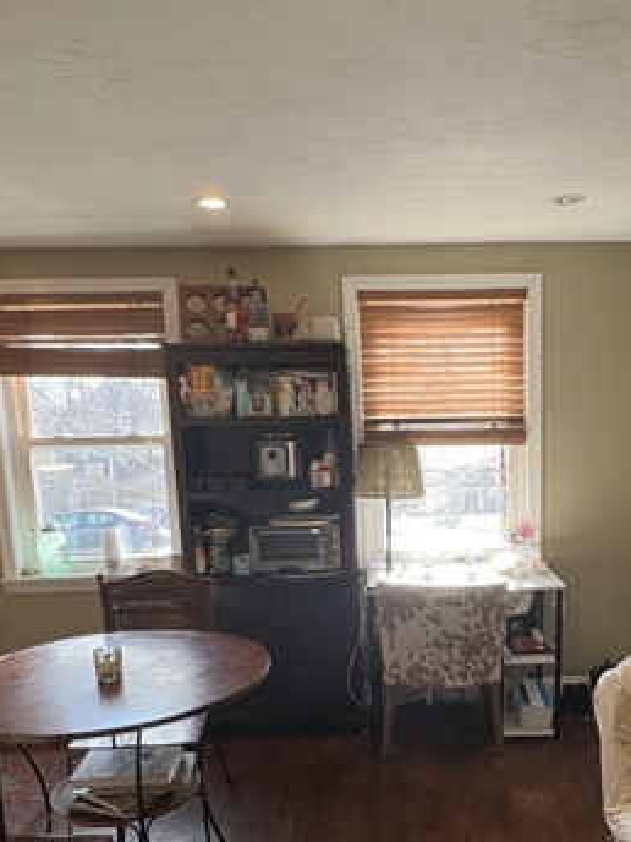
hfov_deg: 47.4
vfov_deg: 60.1
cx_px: 426
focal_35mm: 29
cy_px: 568
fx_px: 705
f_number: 1.8
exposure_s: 1/120
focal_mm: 1.57
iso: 64
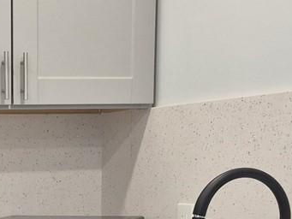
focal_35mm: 108
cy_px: 322
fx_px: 911
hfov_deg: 17.5
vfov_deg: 13.0
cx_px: -39
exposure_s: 1/120
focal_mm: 5.4
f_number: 1.8
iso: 125
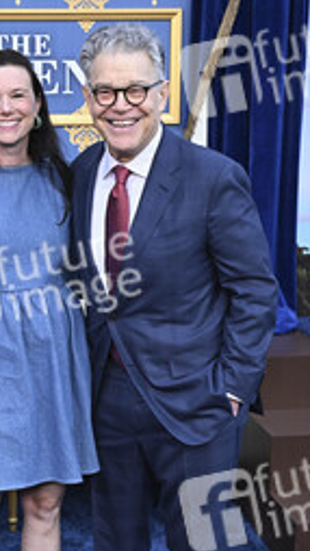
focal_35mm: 79
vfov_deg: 26.6
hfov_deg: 15.3
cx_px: 93
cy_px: 393
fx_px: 1154
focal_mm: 48
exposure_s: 1/250
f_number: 6.3
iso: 1000
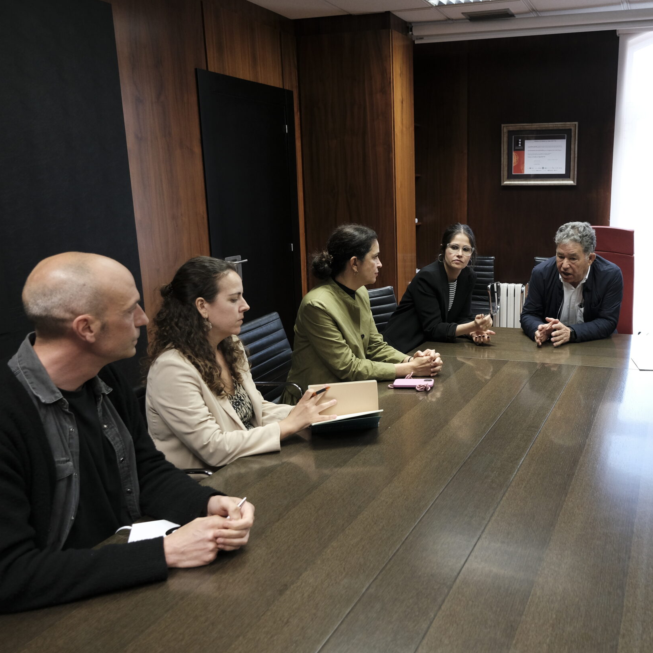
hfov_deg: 50.1
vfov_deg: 51.1
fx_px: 683
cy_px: 335
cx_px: 440
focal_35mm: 32
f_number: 3.2
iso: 1250
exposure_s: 1/125
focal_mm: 16
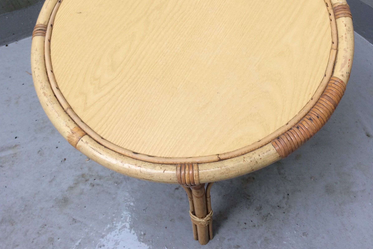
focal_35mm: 41
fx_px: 425
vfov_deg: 31.9
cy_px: 55
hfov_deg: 47.4
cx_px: 188
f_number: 2.2
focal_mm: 4.15
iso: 40
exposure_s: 1/50
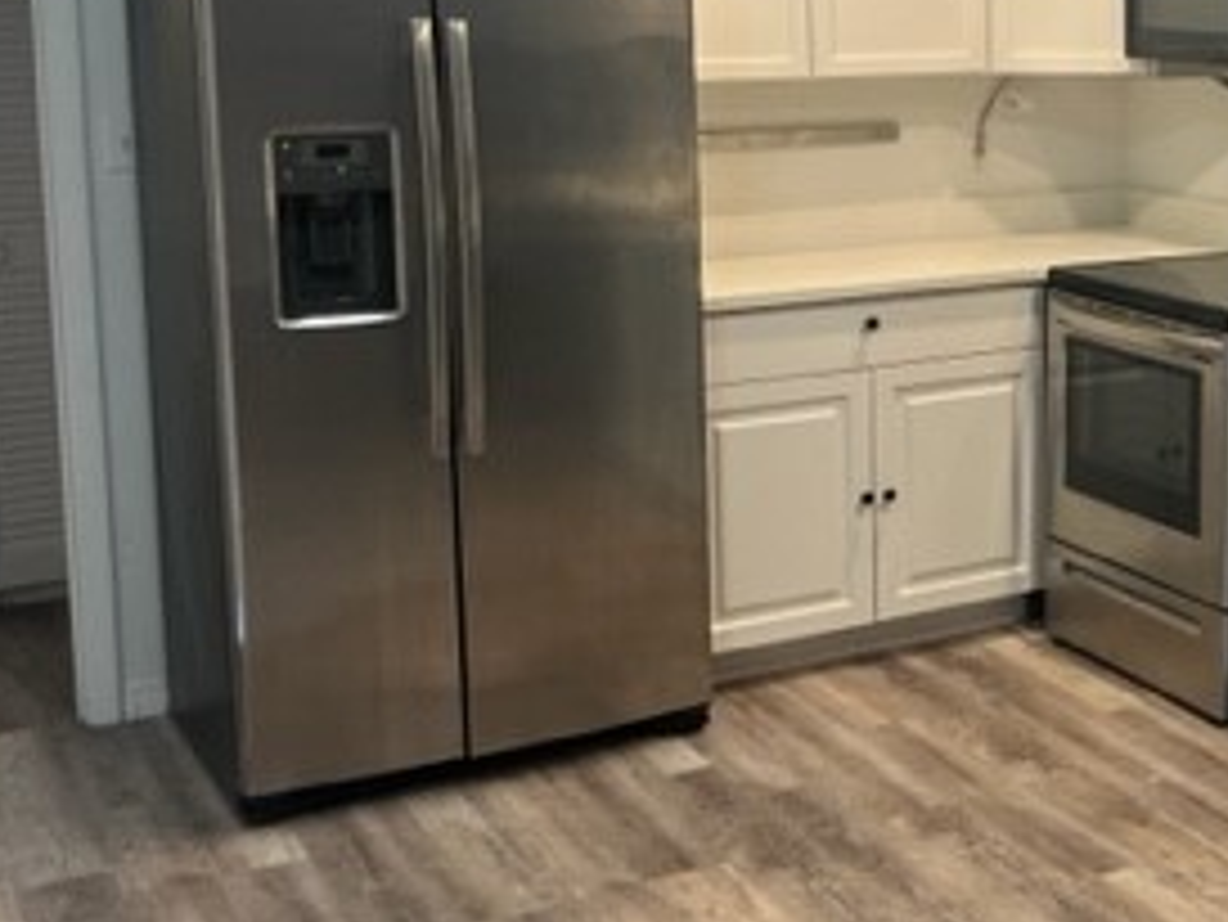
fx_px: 2165
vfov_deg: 23.8
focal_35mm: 61
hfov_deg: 29.3
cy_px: 220
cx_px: 1273
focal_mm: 5.1
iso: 64
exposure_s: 1/60
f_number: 1.6
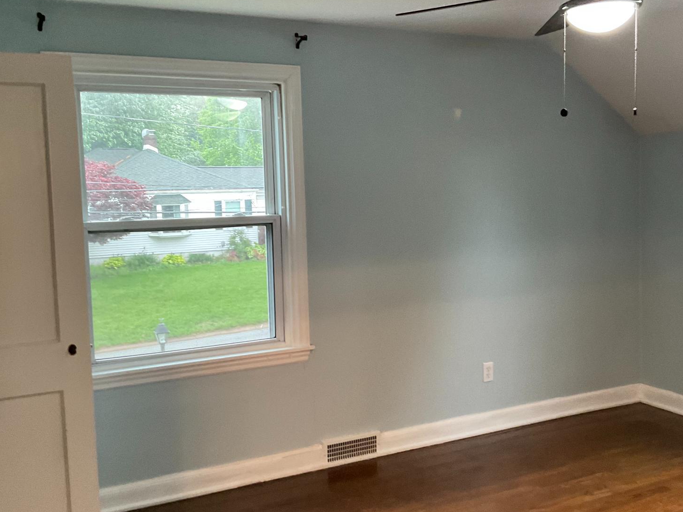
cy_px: 252
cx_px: 406
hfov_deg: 45.6
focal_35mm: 41
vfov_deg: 35.1
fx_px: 809
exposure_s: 1/60
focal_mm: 3
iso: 160
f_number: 1.8
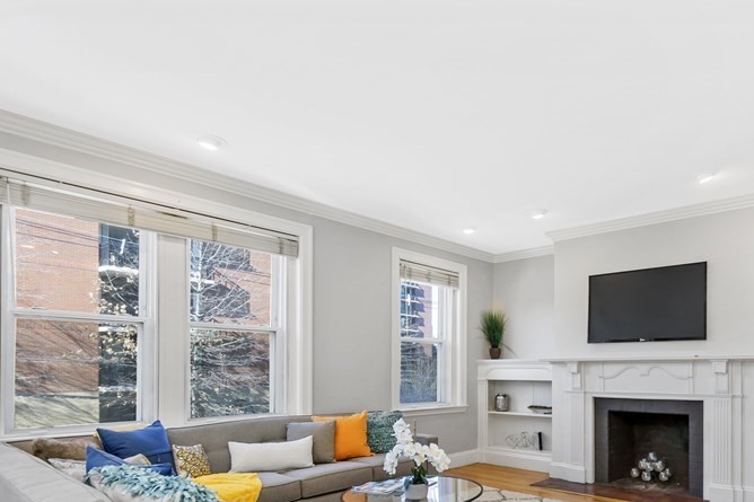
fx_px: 482
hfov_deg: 73.0
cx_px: 524
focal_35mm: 23
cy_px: 368
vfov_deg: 52.9
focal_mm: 10
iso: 200
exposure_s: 1/80
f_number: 5.6
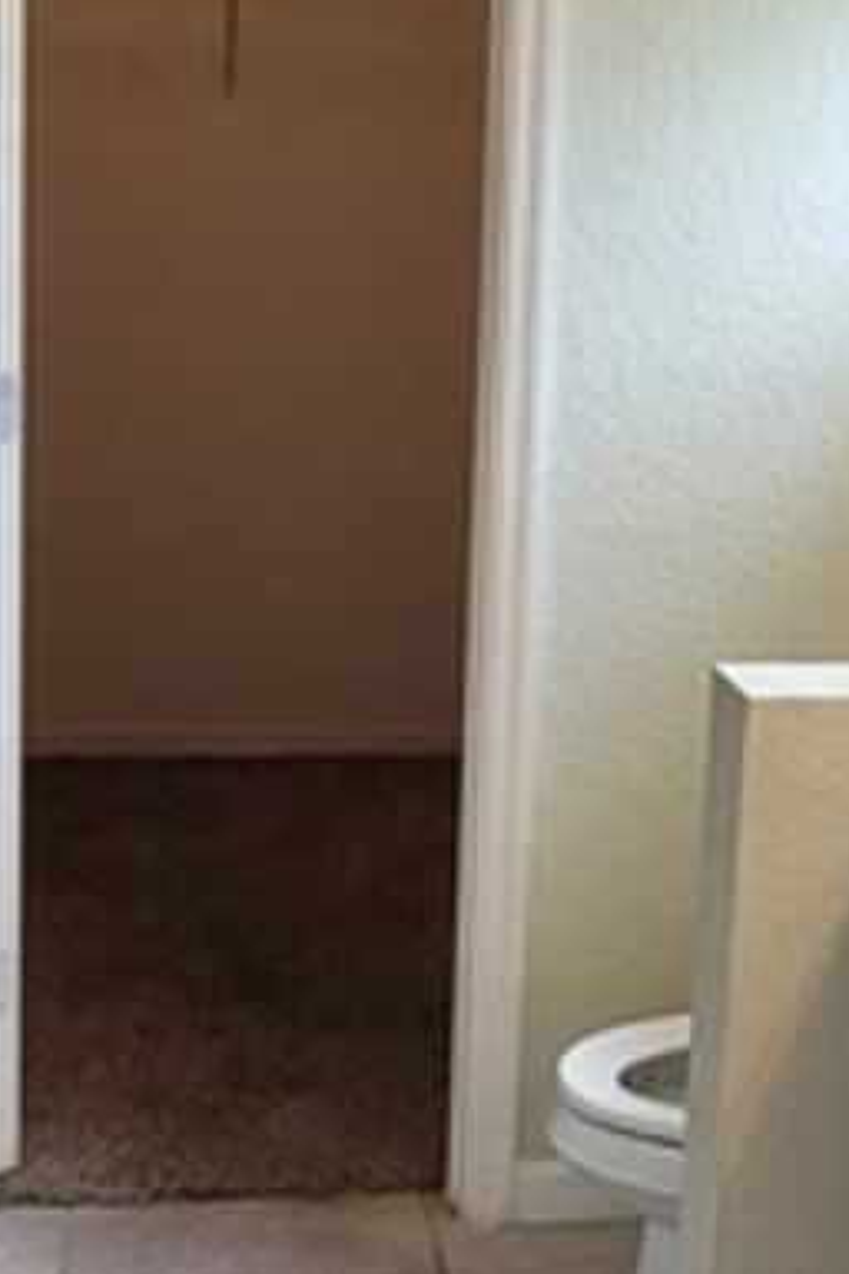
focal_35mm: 60
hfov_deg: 22.5
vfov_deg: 33.3
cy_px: 514
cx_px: 610
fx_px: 2122
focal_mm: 2.2
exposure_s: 1/60
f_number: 2.2
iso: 125
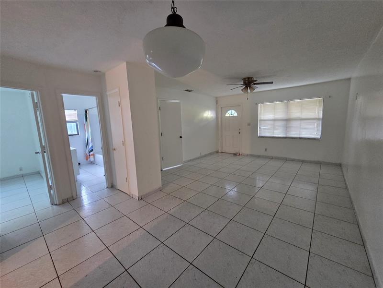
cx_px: 192
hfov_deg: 106.2
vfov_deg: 89.9
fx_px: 144
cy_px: 144
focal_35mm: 13
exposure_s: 1/60
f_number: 2.2
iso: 800
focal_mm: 2.2
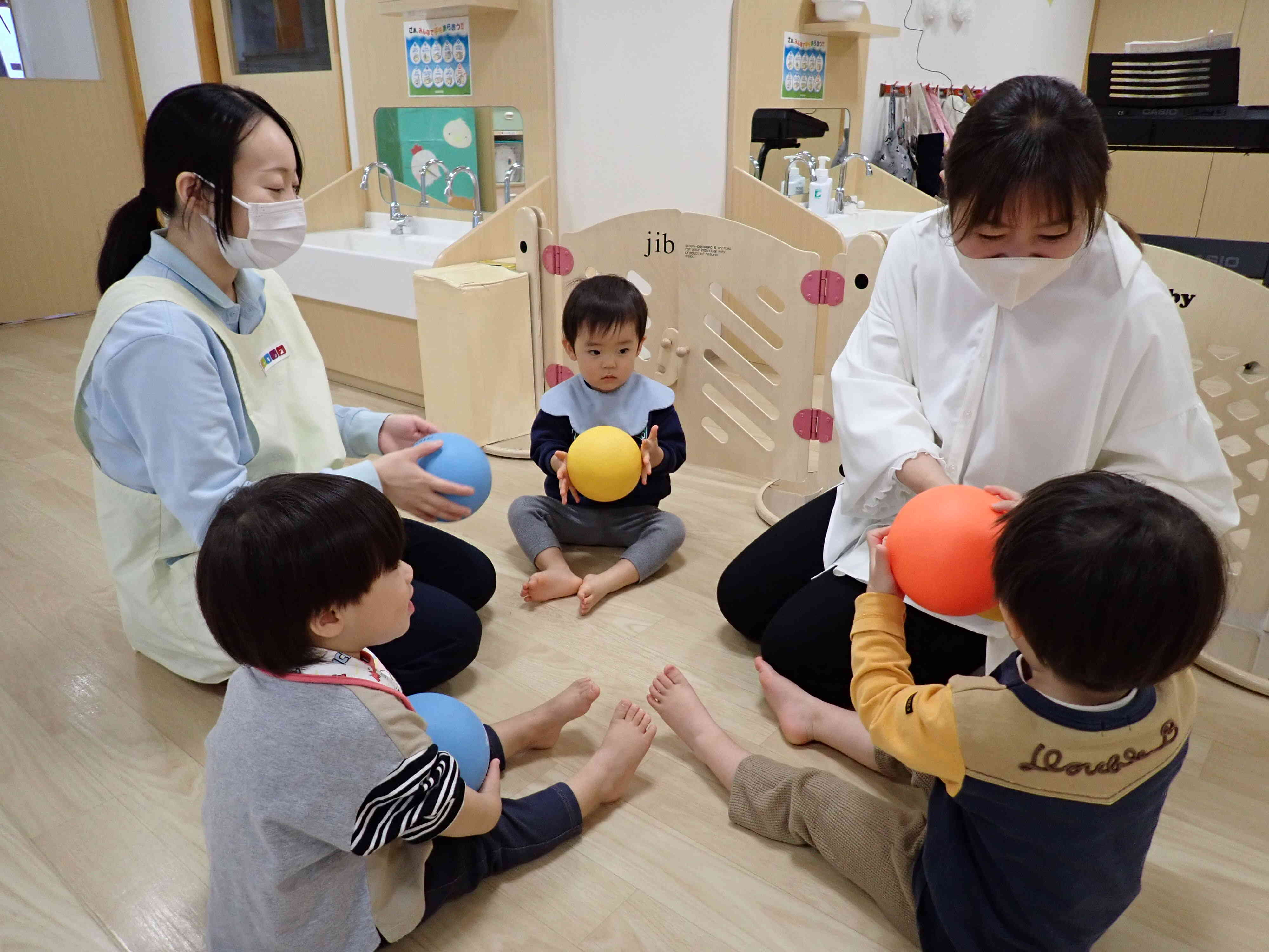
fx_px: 916
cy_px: 476
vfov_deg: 54.9
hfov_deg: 69.4
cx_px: 634
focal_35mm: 25
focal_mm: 4.5
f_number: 2
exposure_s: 1/200
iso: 320
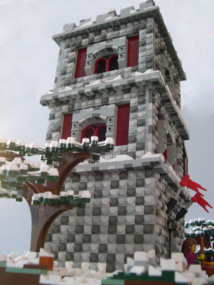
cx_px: 107
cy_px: 142
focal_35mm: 38
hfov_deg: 37.7
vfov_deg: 49.0
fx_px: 313
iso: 100
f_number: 2.8
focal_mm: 8
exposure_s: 1/11
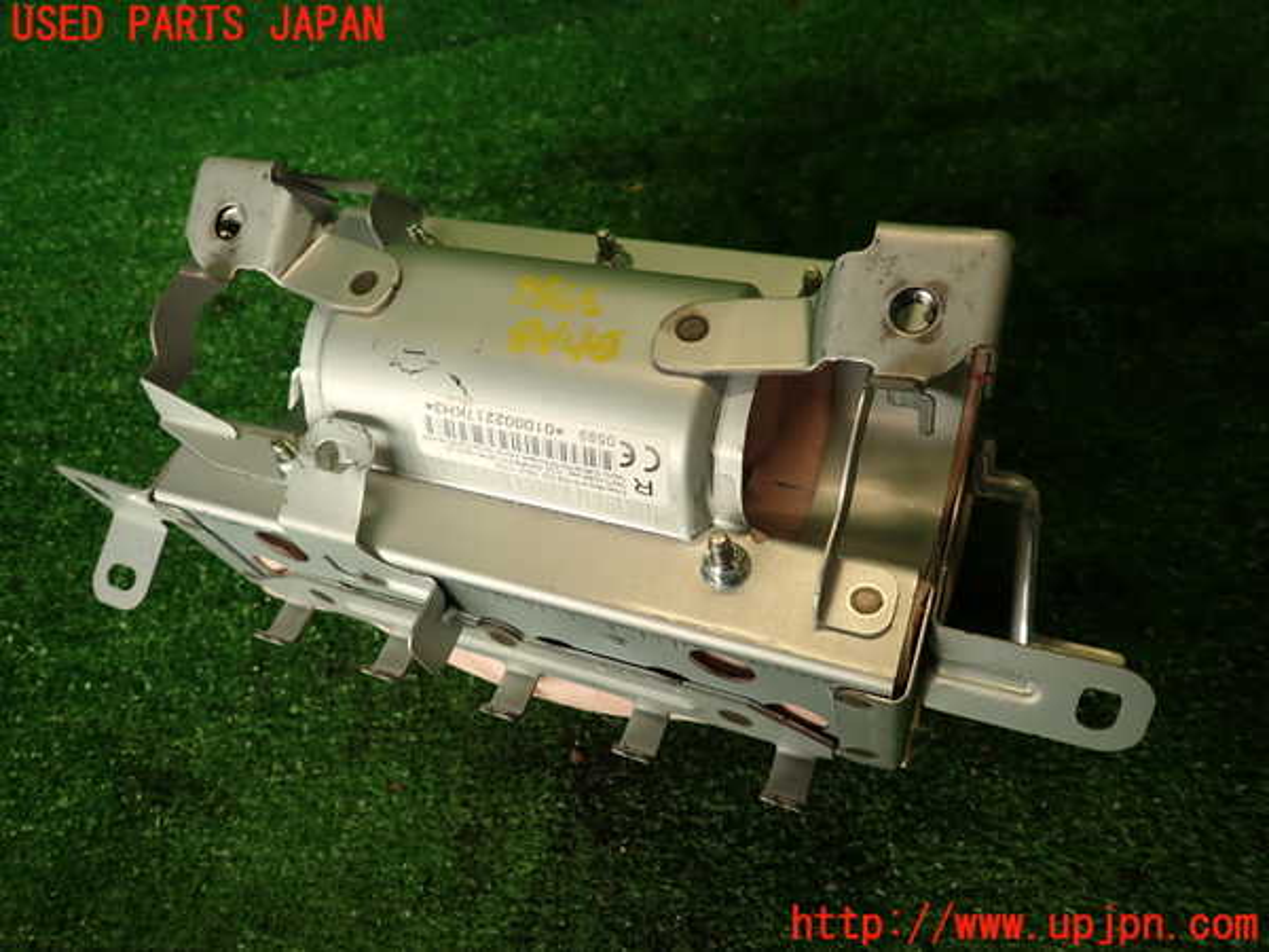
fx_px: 916
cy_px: 476
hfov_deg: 69.4
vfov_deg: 54.9
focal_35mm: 25
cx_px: 634
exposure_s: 1/100
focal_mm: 4.5
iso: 100
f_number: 2
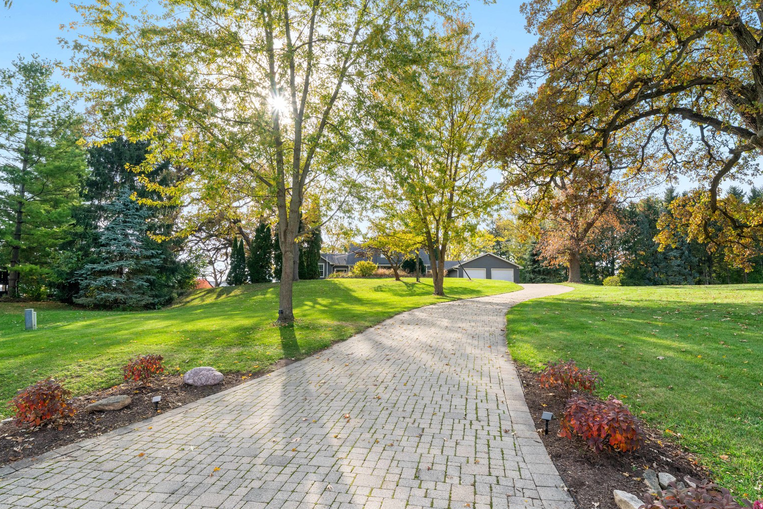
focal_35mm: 19
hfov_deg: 86.9
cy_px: 255
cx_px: 389
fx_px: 403
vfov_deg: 64.5
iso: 640
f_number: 11
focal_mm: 18
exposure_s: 1/125
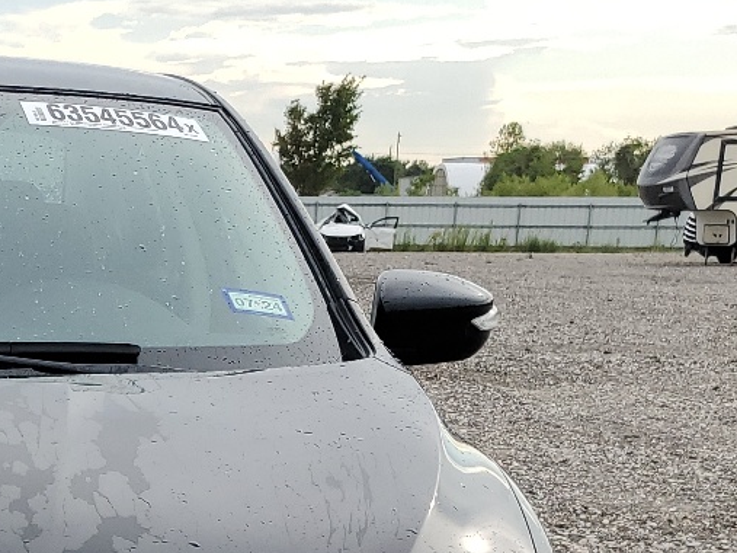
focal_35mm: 82
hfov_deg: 21.9
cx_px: -170
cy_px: 754
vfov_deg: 16.8
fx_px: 1745
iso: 50
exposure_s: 1/1429
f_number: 1.5
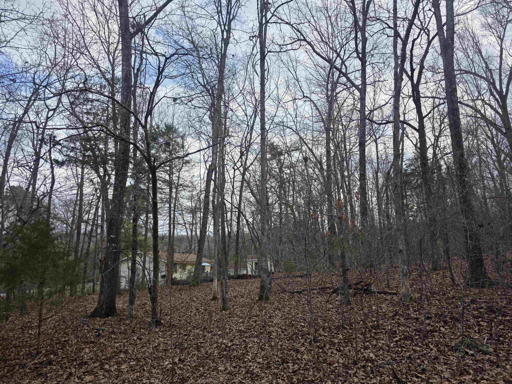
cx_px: 256
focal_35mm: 23
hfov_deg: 73.9
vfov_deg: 58.9
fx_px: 340
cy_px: 192
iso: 80
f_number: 1.7
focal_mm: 6.3
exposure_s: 1/1501
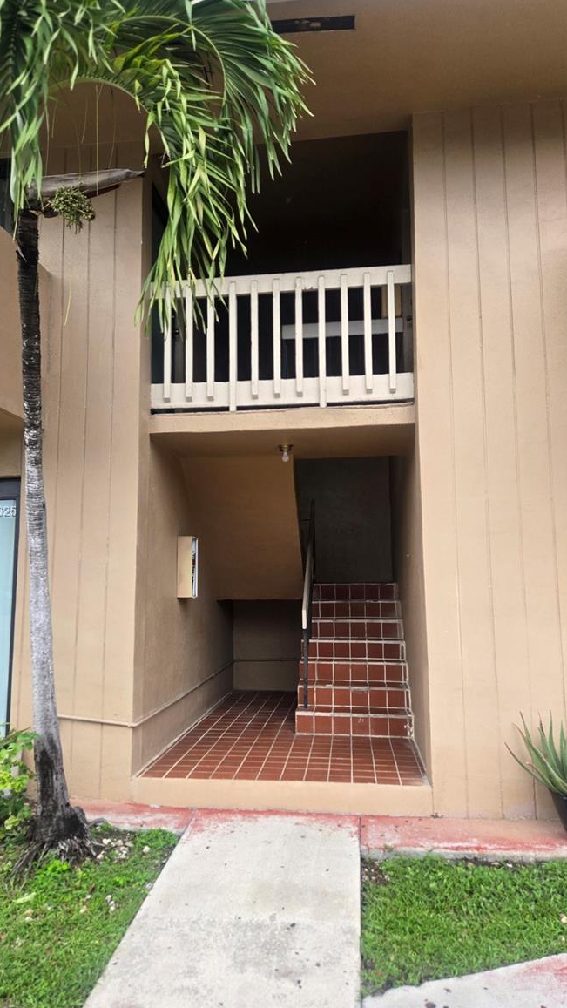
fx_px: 695
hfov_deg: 44.3
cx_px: 247
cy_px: 512
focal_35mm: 26
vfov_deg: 71.9
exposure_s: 1/868
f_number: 1.8
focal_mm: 5.4
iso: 80
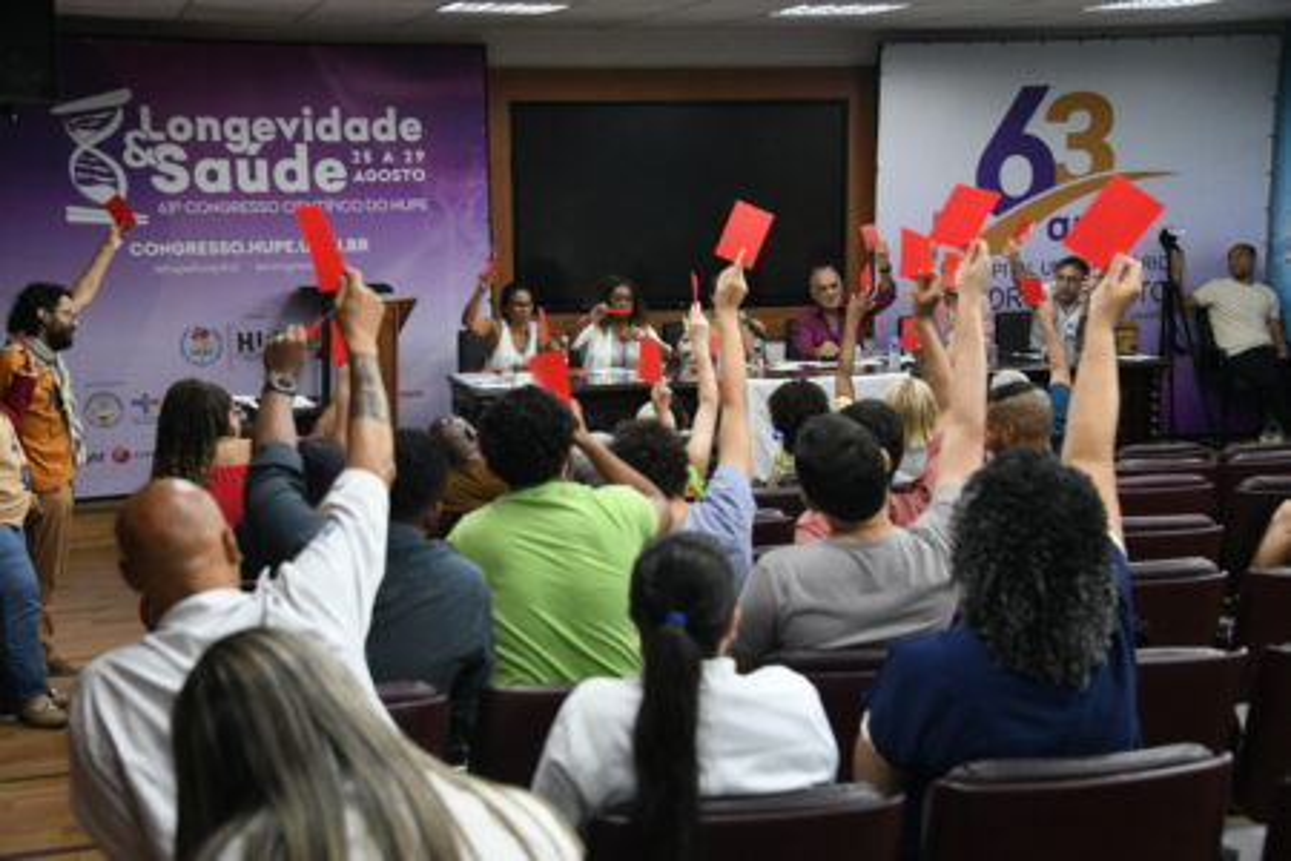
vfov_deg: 24.2
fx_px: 2008
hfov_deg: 35.6
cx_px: 646
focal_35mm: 56
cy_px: 430
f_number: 5
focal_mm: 56
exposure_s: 1/160
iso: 3200
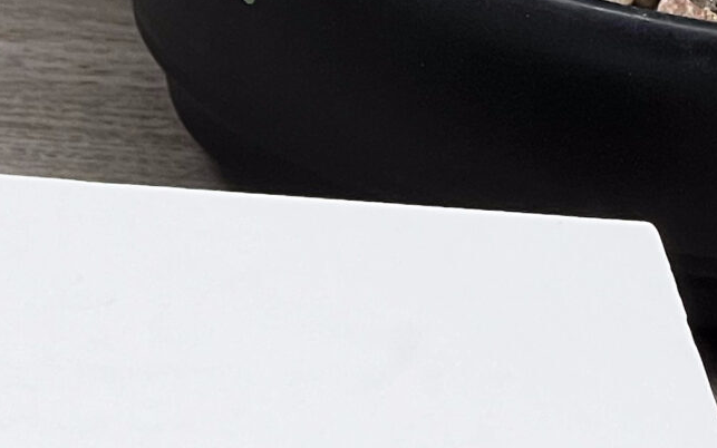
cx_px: -645
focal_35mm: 325
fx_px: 6351
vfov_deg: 4.0
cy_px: 733
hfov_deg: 6.3
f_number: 2.8
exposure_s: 1/99
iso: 40
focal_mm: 9
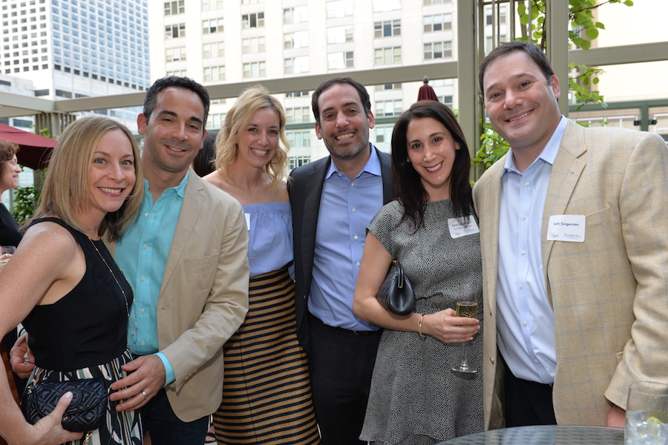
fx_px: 594
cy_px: 222
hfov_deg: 58.7
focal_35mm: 32
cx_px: 334
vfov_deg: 41.1
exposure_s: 1/125
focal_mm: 32
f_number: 6.7
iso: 560
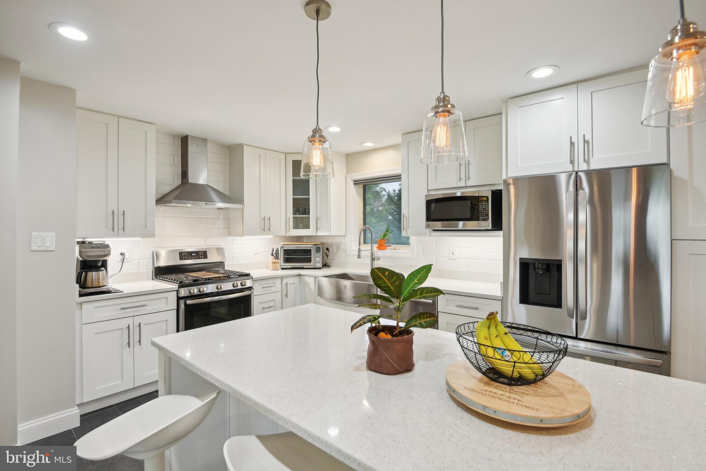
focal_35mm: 16
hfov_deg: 96.7
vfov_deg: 73.8
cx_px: 353
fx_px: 314
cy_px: 236
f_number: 8
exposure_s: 1/20
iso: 400
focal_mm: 16
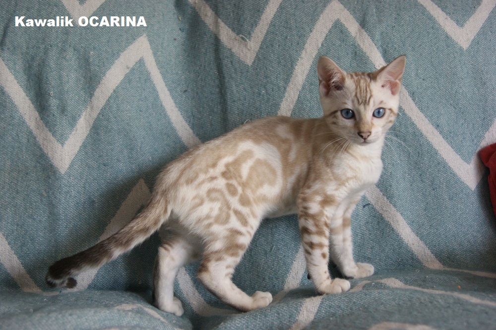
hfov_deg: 43.6
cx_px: 248
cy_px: 165
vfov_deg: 29.8
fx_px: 619
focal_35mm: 45
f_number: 4.5
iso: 800
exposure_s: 1/80
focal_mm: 30
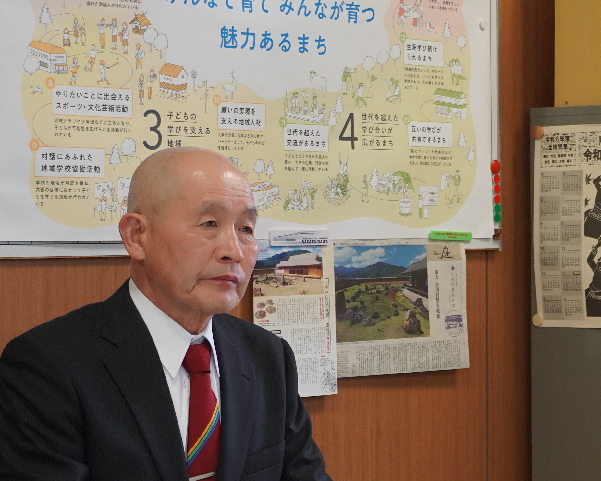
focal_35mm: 129
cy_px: 299
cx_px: 673
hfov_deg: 14.6
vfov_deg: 12.0
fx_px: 2294
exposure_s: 1/160
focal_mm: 40
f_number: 5
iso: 1250
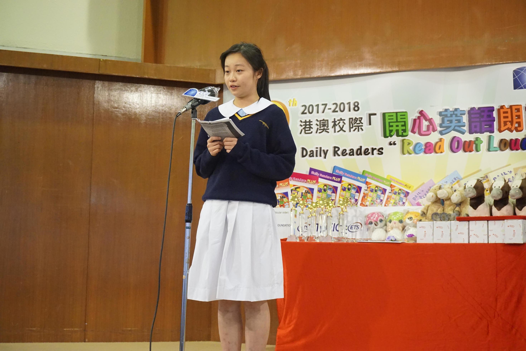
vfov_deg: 21.6
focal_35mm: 63
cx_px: 263
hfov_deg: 31.9
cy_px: 176
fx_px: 920
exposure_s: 1/60
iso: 3200
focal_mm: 42
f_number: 5.6
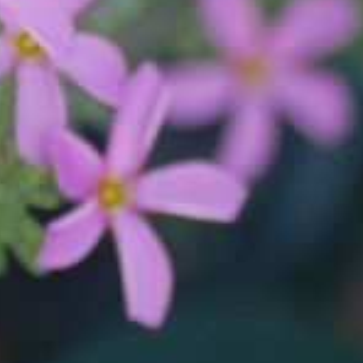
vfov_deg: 3.5
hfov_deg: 3.5
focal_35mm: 497
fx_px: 5896
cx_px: -98
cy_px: -59
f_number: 3.2
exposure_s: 1/250
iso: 200
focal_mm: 90
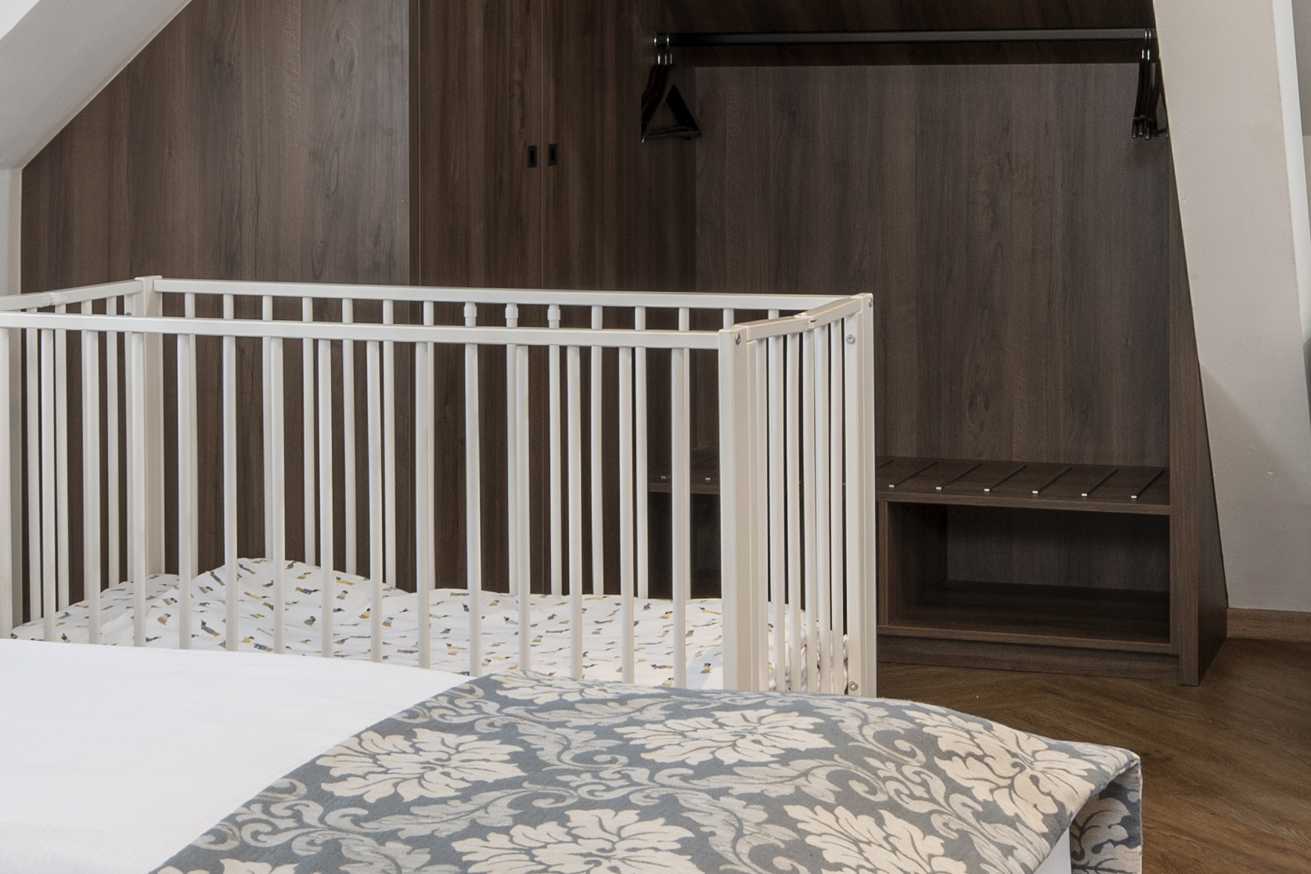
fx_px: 2513
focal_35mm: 69
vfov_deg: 19.4
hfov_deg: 29.2
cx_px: 712
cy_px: 118
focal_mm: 14
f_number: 8
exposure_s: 1/6
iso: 100
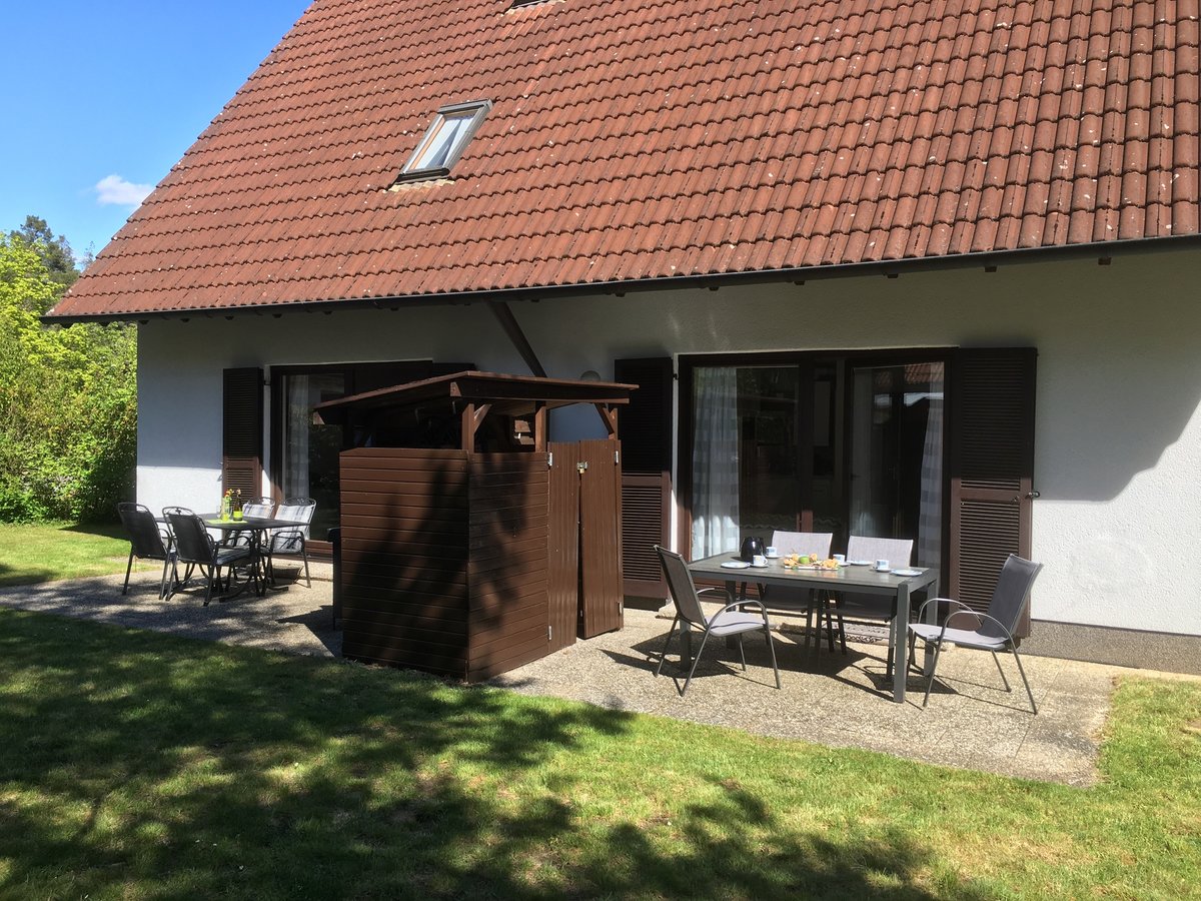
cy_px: 450
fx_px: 1006
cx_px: 600
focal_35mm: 29
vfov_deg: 48.2
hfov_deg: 61.7
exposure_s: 1/686
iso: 25
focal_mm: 4.15
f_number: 2.2
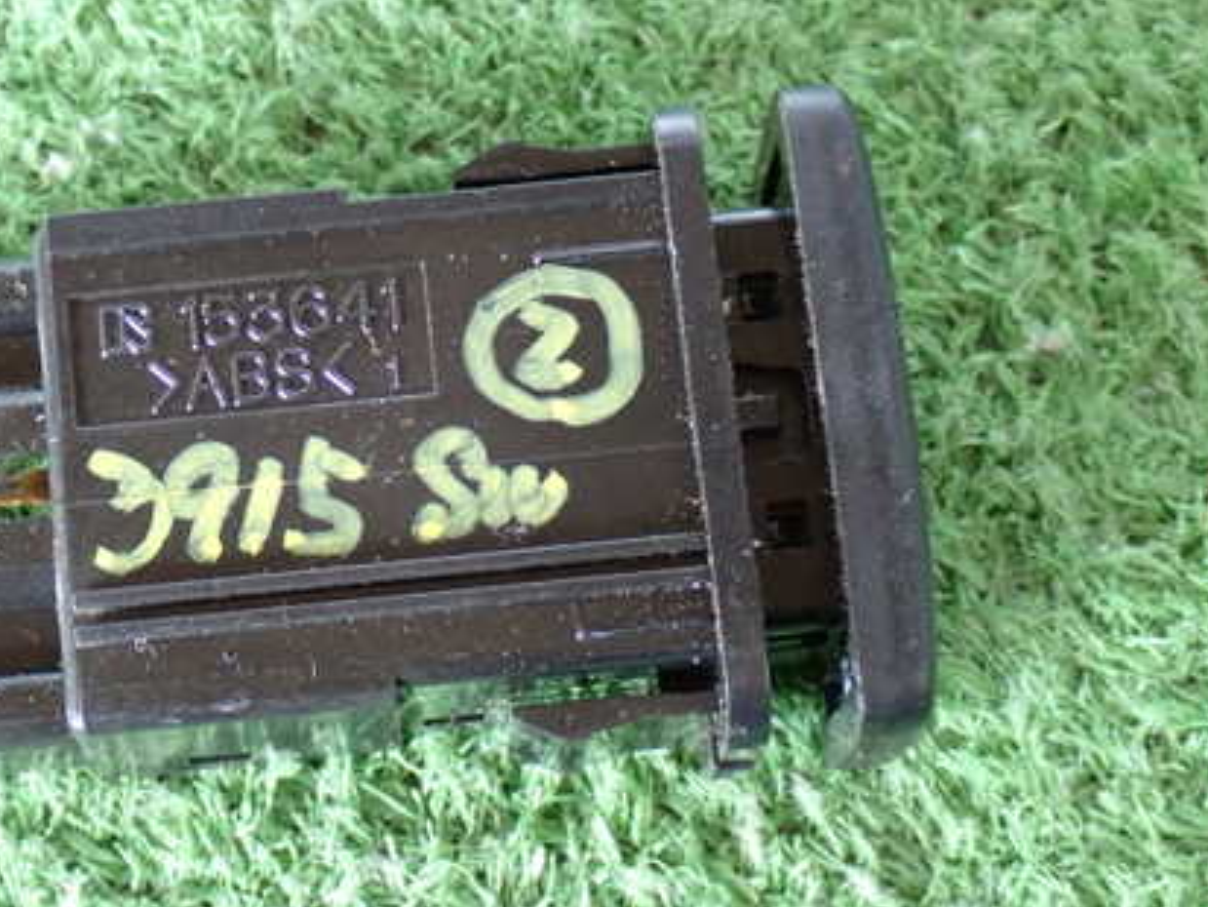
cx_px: 392
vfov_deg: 16.4
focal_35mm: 90
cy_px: 468
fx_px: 3142
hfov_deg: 21.7
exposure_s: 1/25
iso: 800
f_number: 3.6
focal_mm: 11.09
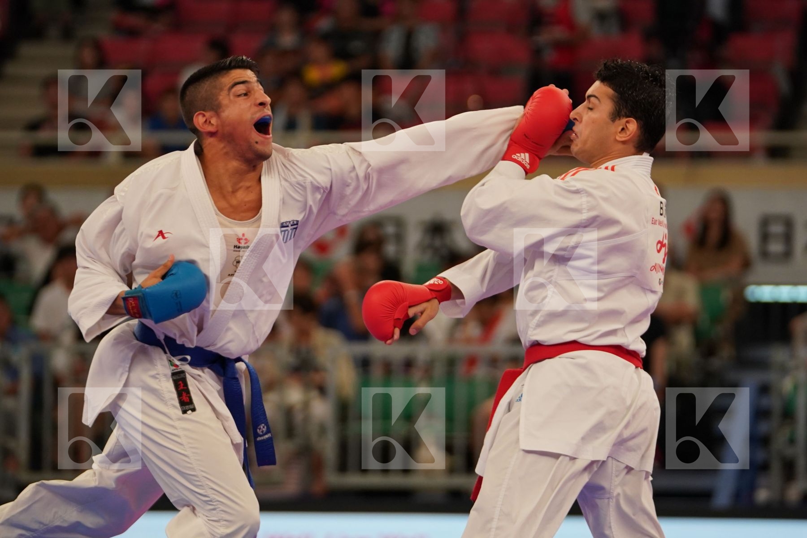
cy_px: 269
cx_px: 404
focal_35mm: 237
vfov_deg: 5.8
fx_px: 5312
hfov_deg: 8.7
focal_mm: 158
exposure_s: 1/1000
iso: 1600
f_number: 2.8
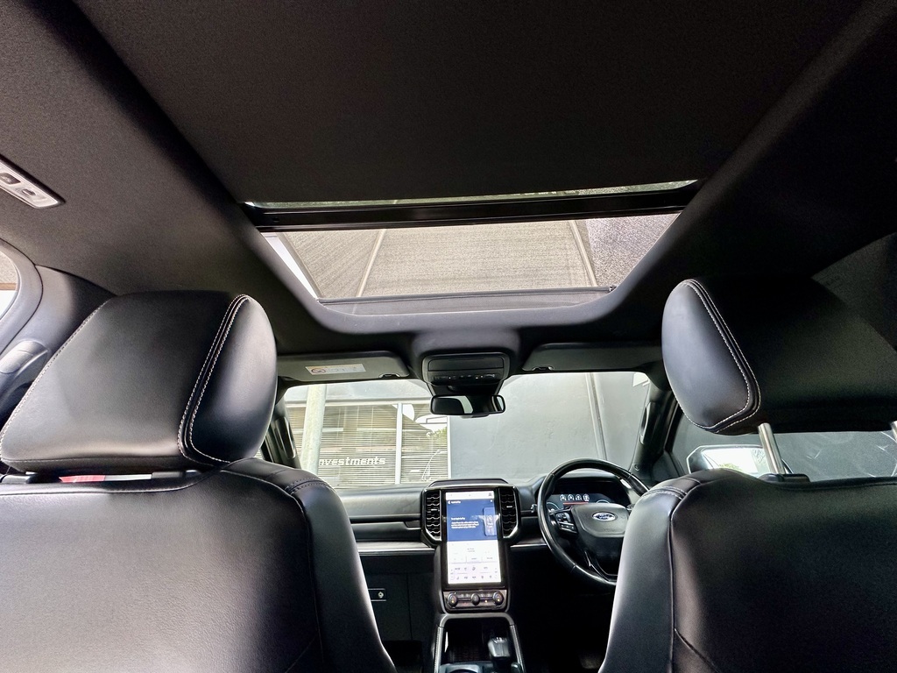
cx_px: 448
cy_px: 336
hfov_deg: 102.1
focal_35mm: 14
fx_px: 363
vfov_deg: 85.7
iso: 200
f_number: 2.2
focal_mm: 2.22
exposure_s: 1/99
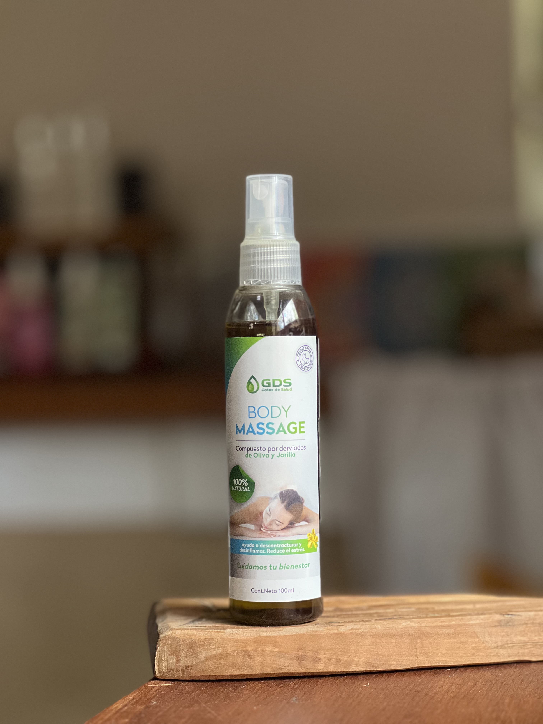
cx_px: 272
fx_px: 1610
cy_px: 362
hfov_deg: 19.1
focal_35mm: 77
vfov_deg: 25.3
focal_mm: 9
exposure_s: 1/94
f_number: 2.8
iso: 250
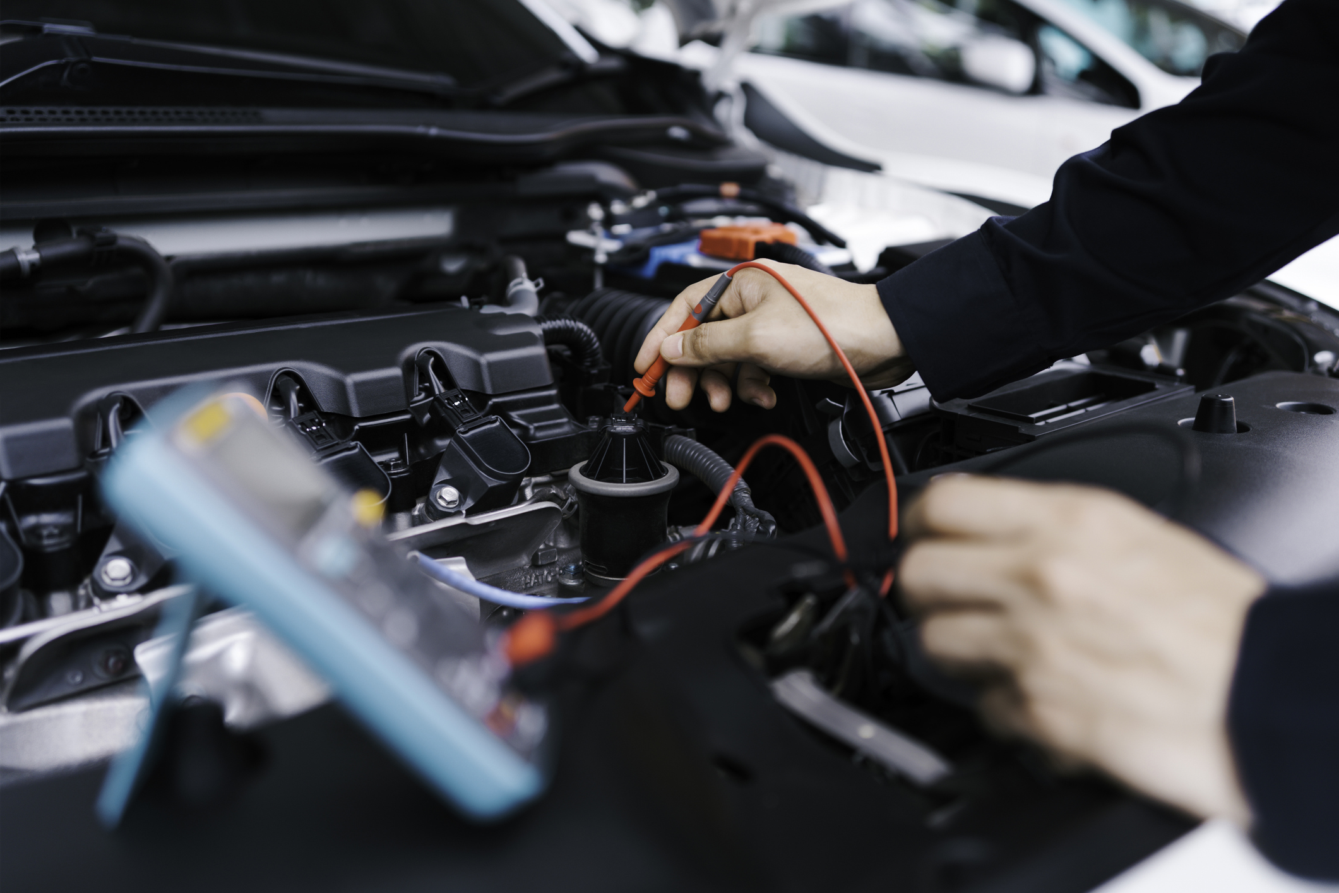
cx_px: 670
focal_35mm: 35
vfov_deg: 37.9
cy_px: 446
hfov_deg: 54.4
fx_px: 1302
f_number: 2.2
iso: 200
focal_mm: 35
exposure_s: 1/400
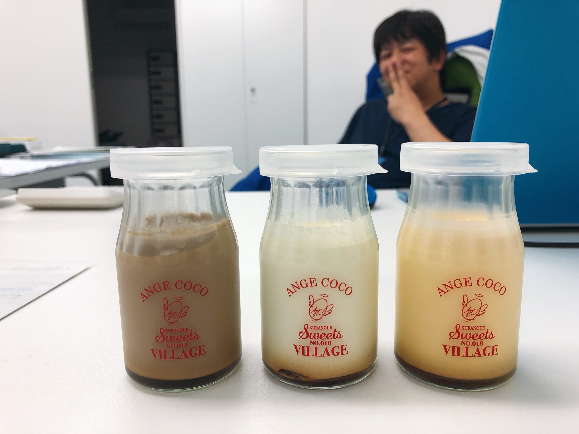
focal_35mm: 28
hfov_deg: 63.4
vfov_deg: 49.7
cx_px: 290
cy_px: 217
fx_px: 468
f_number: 1.8
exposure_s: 1/40
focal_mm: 3.99
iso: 25
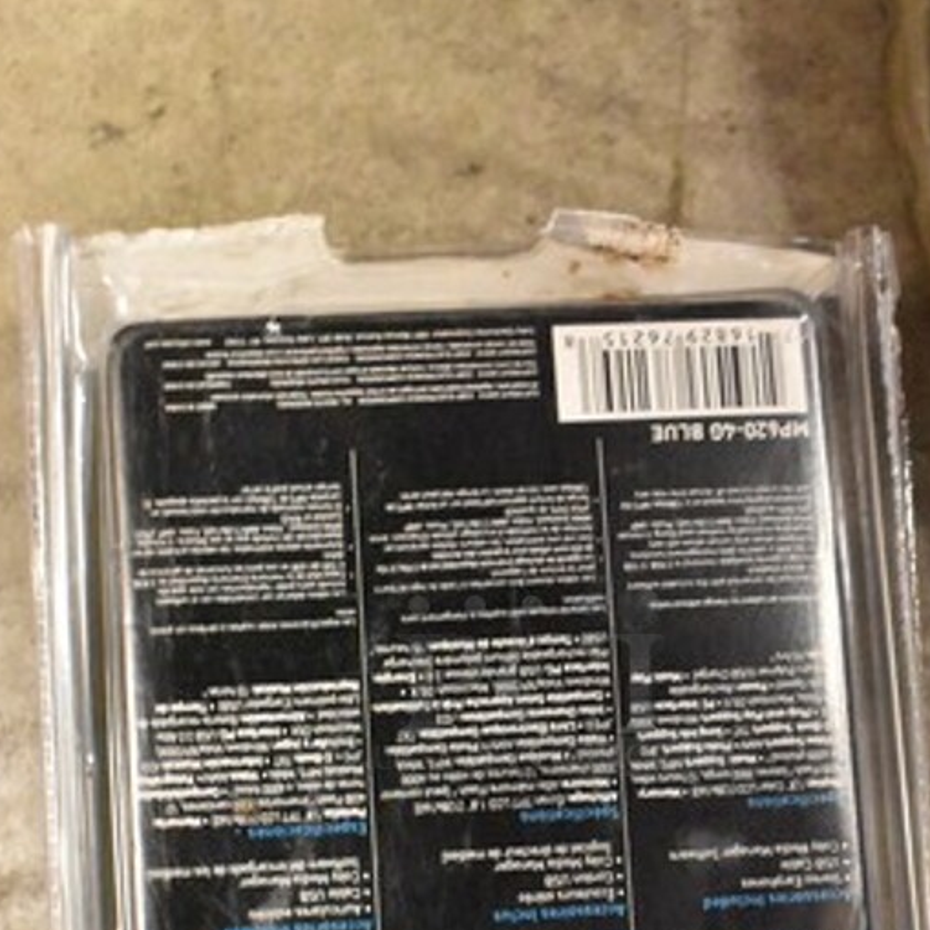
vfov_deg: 27.5
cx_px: 532
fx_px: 1877
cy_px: 680
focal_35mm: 62
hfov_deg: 27.8
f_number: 5.6
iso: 16000
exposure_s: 1/125
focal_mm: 27
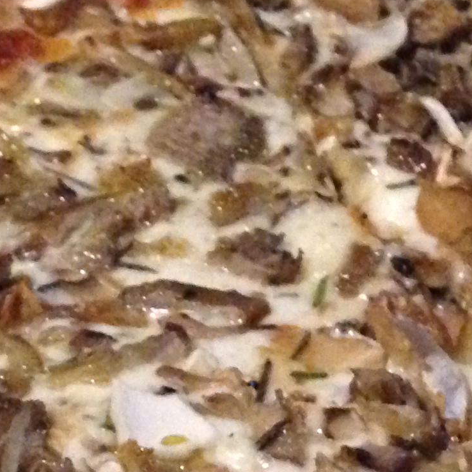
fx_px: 1990
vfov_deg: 13.2
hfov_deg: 13.2
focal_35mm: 129
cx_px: 560
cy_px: 544
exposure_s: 1/15
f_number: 2.4
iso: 800
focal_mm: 4.12
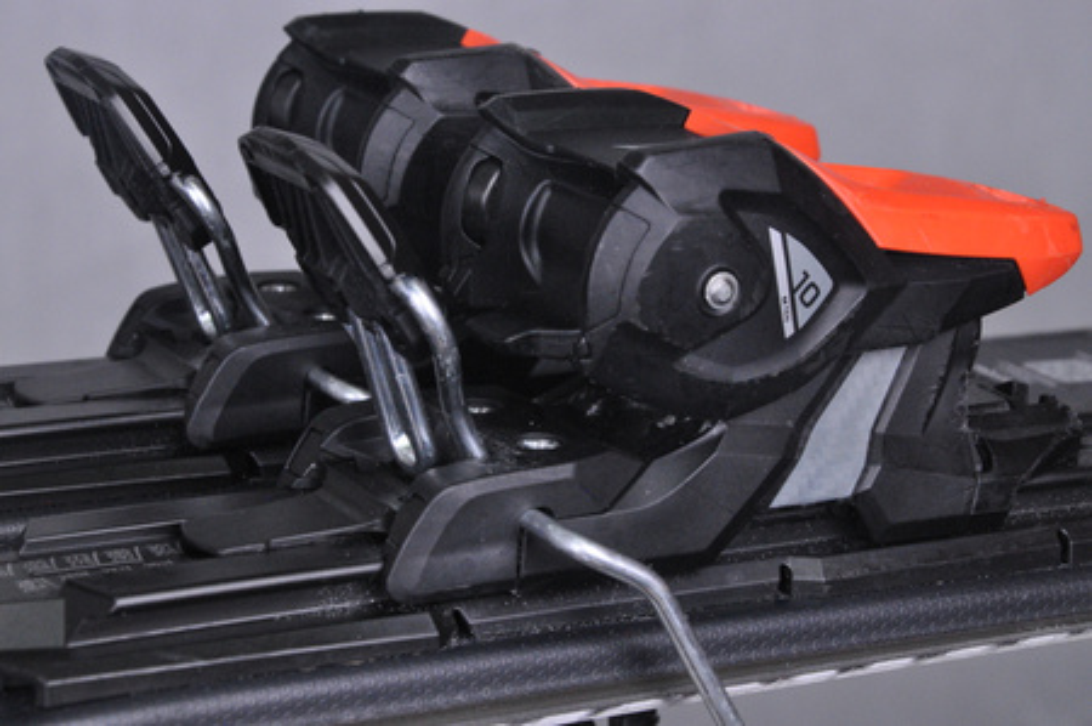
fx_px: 3181
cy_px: 363
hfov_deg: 19.5
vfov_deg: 13.0
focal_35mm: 105
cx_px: 546
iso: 3200
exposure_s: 1/125
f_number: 9.5
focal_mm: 70
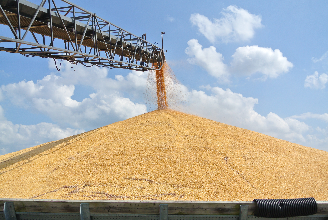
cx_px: 164
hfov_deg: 53.1
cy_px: 110
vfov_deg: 37.0
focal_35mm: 36
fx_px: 328
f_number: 4.5
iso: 100
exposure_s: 1/1000
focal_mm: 13.6
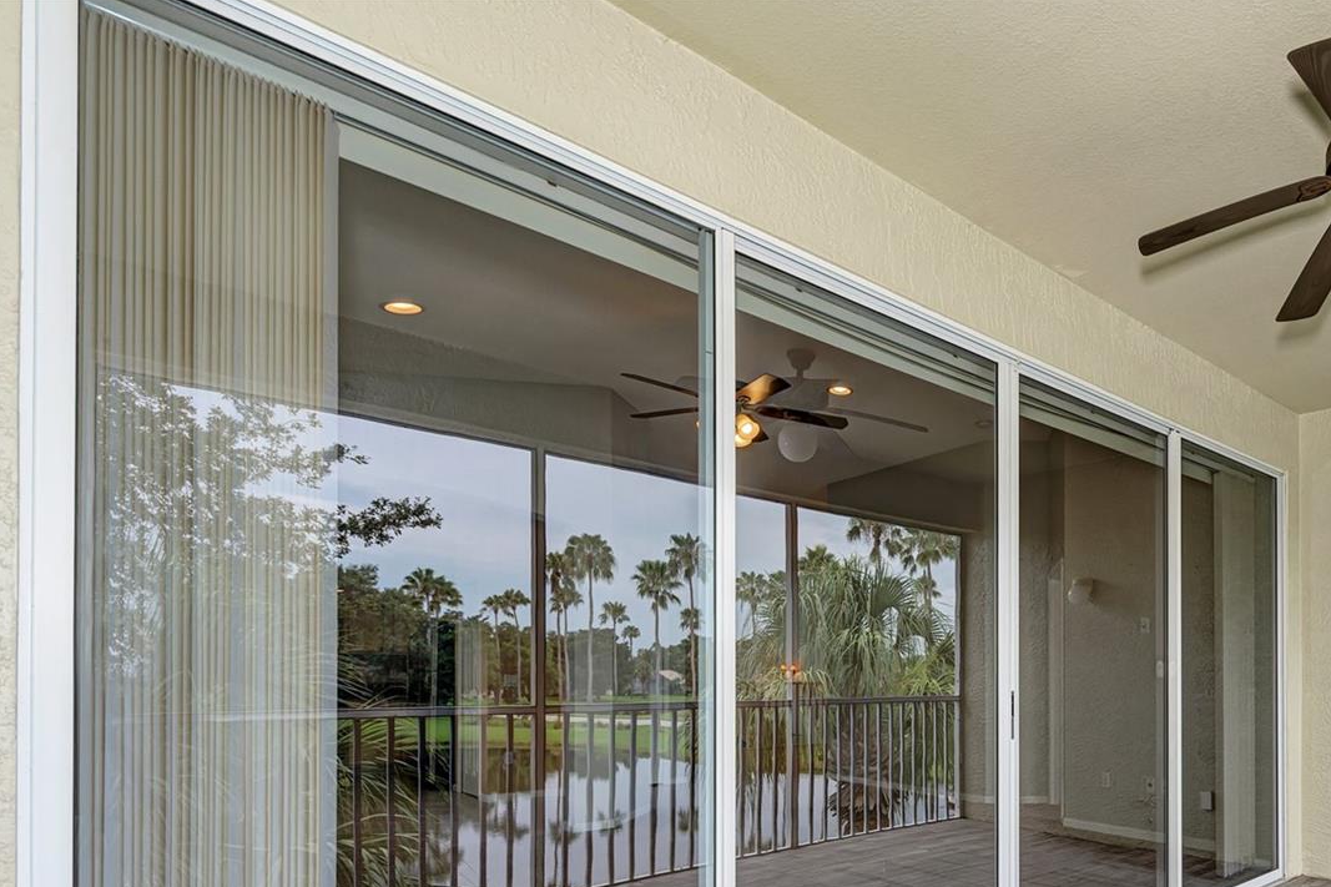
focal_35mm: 21
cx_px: 973
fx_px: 776
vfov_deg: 56.7
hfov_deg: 76.2
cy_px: 660
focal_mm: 14
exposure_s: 1/50
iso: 160
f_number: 5.6
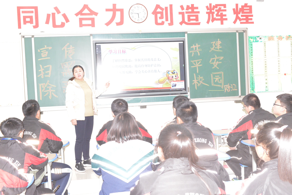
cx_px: 146
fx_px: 308
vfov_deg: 35.1
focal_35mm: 38
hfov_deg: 50.7
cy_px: 98
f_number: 8
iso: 6400
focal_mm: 38
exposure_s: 1/60
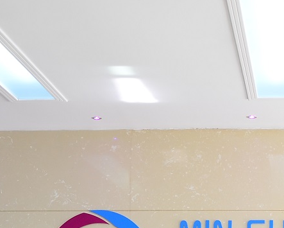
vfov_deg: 13.5
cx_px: 255
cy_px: 305
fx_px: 925
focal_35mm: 110
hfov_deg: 17.2
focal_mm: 18
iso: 200
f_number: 6.3
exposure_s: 1/13
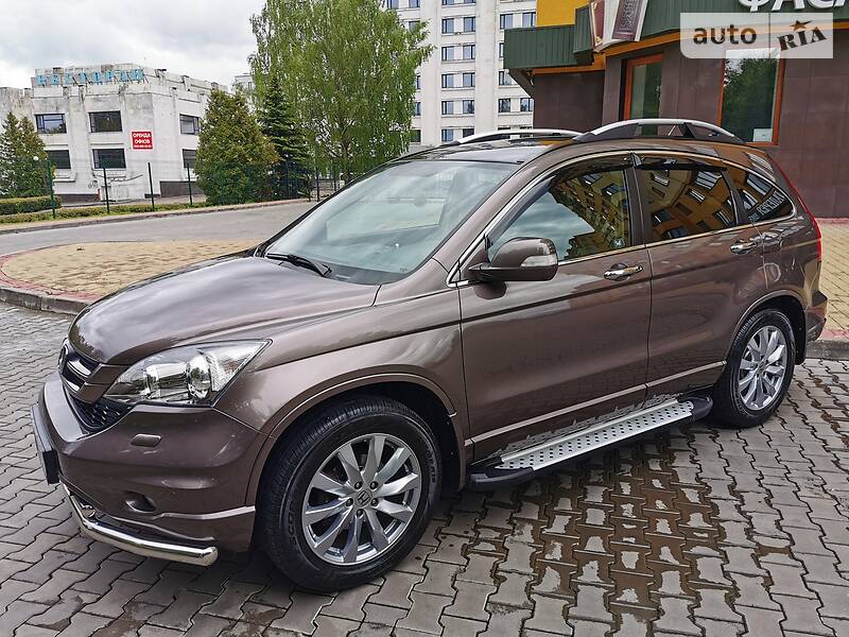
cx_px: 424
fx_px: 662
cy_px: 318
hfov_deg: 65.3
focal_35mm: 27
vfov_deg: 51.4
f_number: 1.6
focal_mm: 5.6
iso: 50
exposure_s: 1/1789
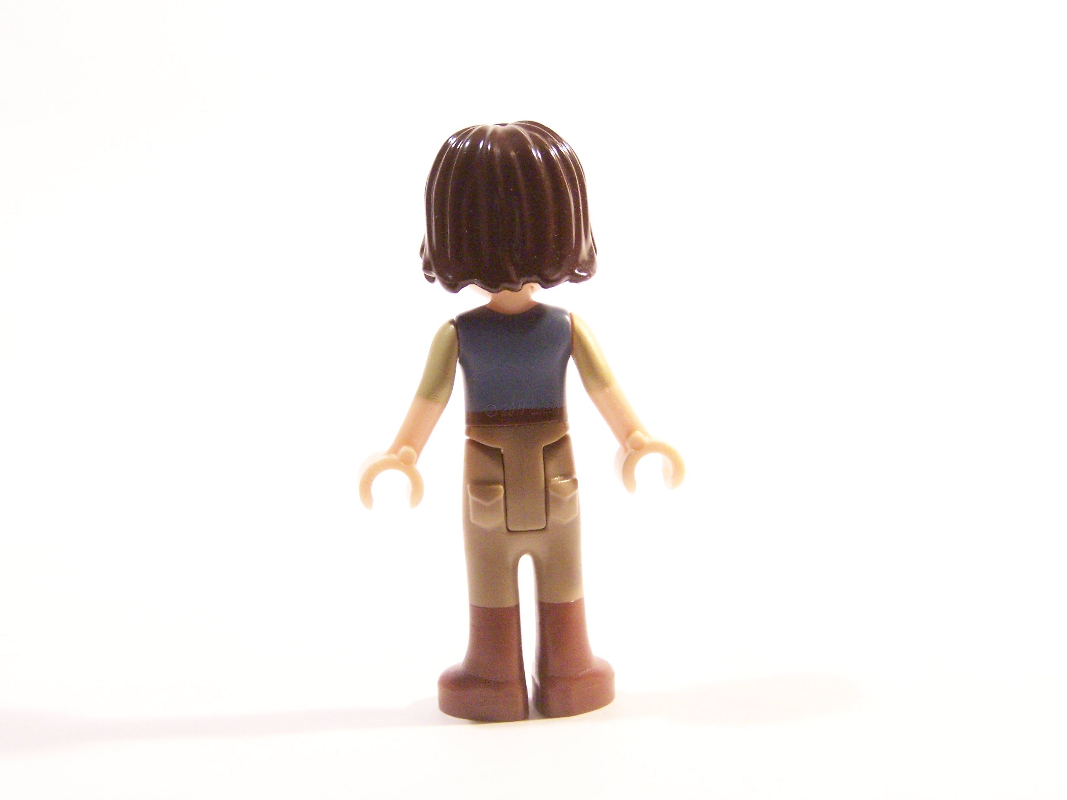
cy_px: 400
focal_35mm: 59
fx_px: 1819
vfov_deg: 24.8
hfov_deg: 32.7
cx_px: 534
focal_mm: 9.8
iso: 400
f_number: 3.6
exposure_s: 1/30
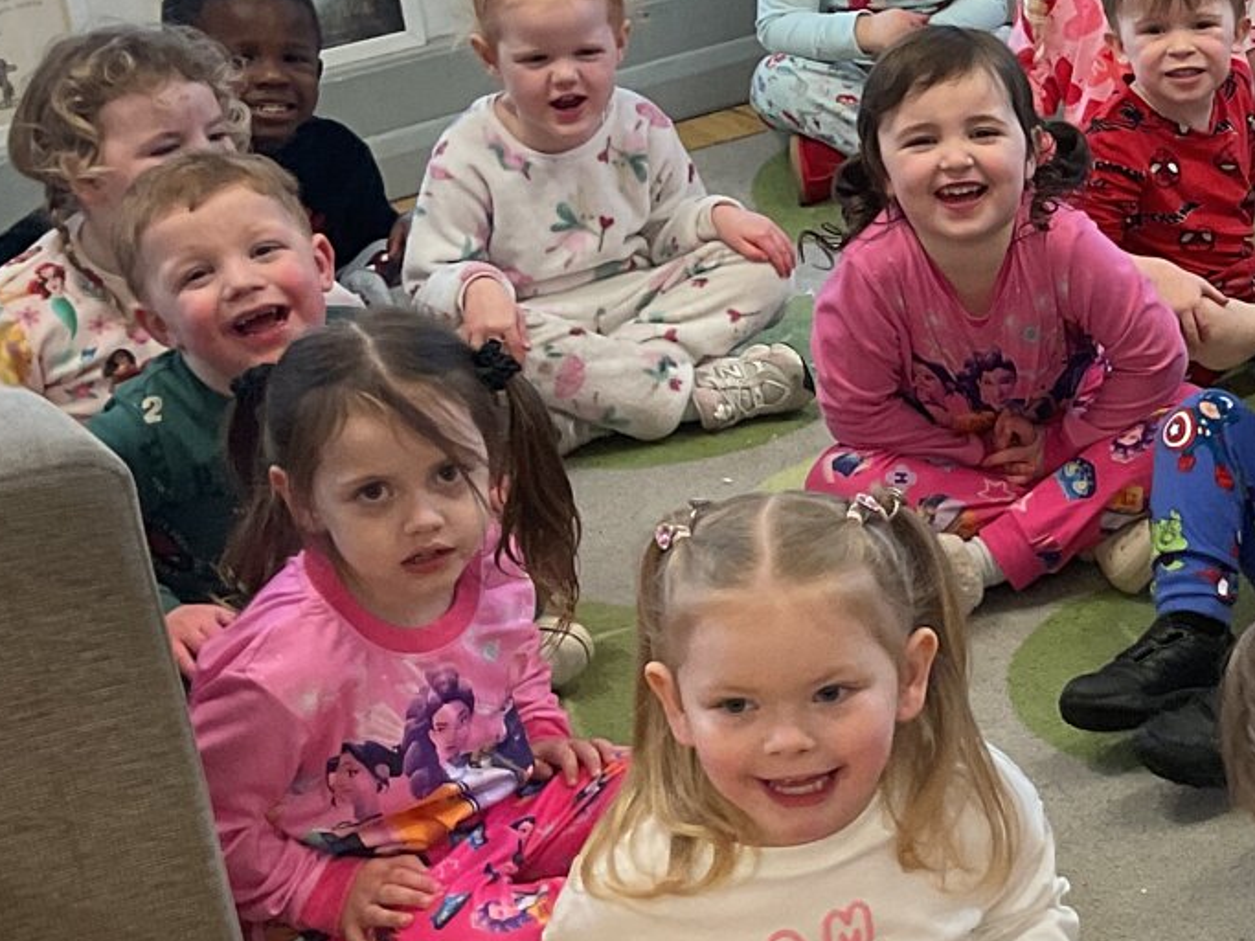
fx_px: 3154
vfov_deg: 17.0
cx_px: 1562
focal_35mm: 87
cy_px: 428
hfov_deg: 20.8
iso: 80
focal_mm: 3
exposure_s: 1/50
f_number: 1.8
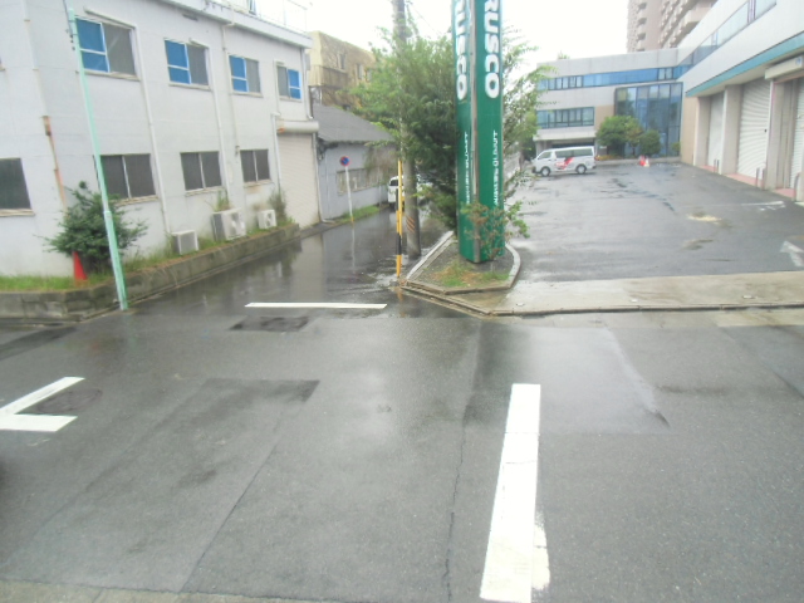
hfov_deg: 71.6
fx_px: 557
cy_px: 302
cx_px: 402
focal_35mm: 24
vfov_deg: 56.8
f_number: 3
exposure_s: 1/80
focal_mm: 4.24
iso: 64
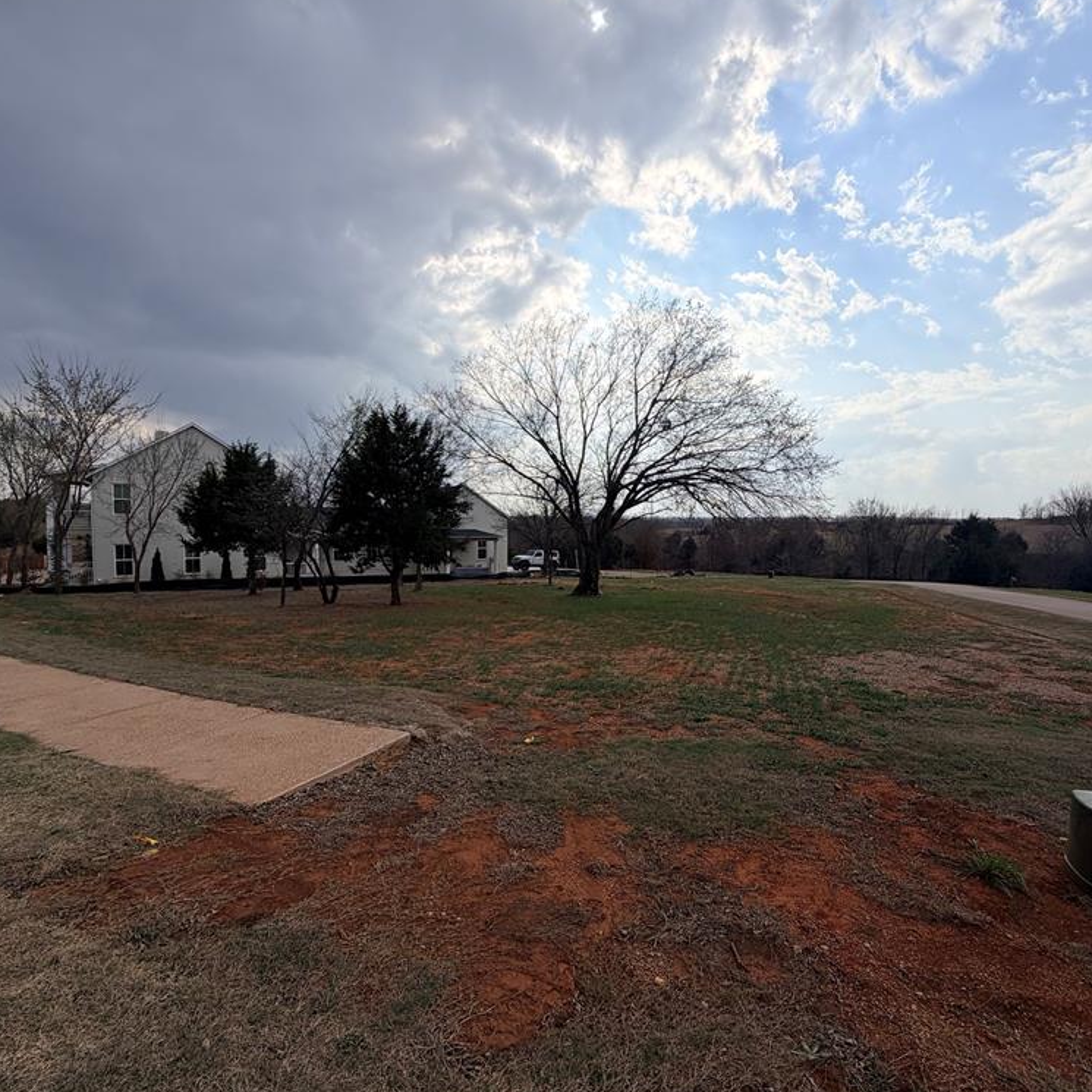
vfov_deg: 84.0
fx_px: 607
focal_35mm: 17
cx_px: 602
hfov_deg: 83.7
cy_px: 544
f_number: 2.2
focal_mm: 2.22
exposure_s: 1/1534
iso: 20
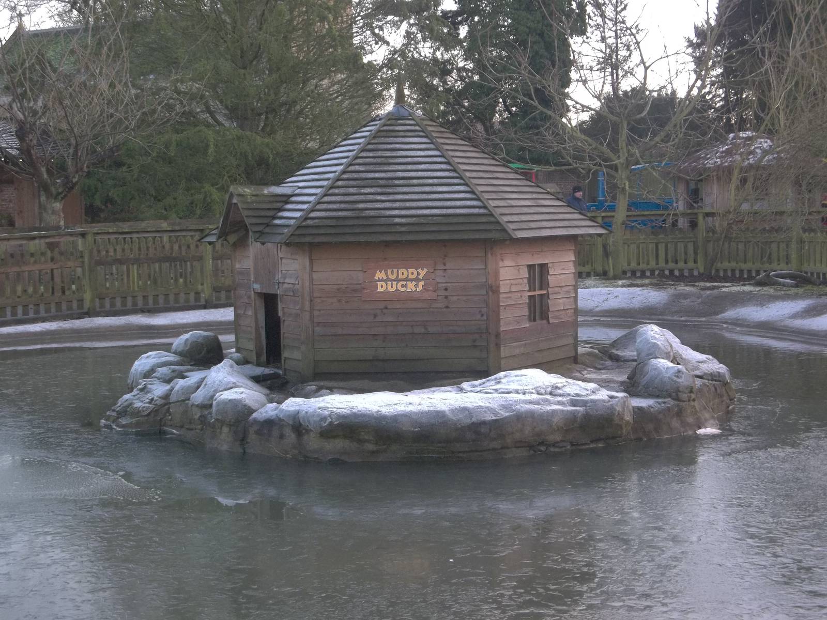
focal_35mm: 63
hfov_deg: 30.7
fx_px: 1505
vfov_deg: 23.3
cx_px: 414
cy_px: 310
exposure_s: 1/25
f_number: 4
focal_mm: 11.3
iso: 160
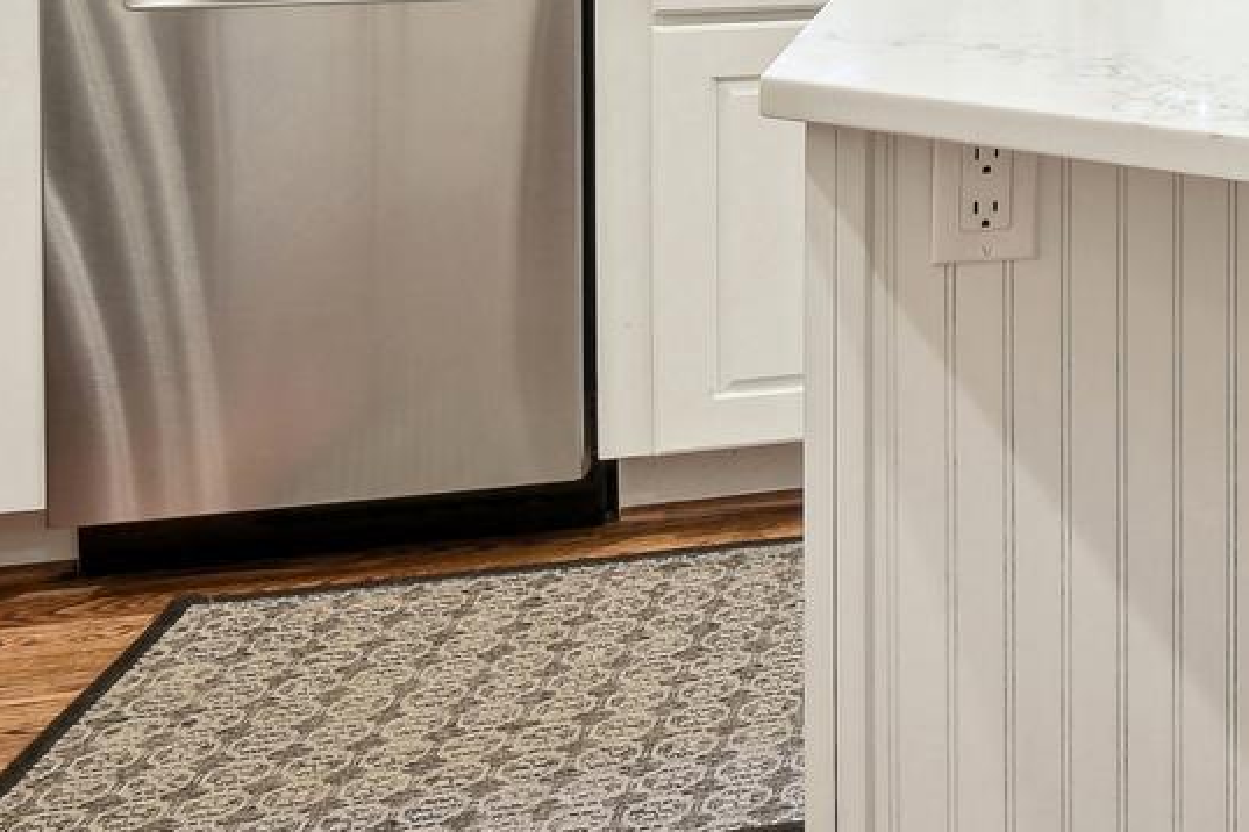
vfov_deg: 20.1
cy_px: -292
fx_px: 2116
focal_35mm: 61
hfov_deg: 23.8
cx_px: 2005
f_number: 8
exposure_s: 1/5
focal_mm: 16
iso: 400
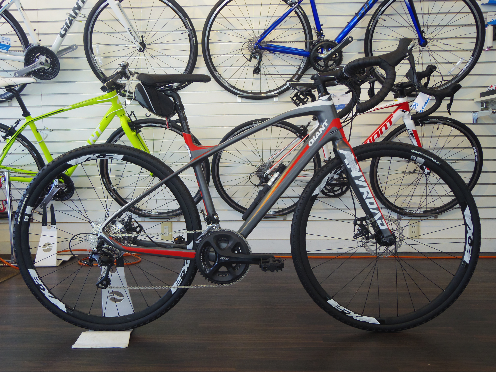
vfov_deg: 40.7
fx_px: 502
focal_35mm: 35
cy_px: 186
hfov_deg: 52.6
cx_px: 248
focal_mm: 6.3
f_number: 3.2
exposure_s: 1/60
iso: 200
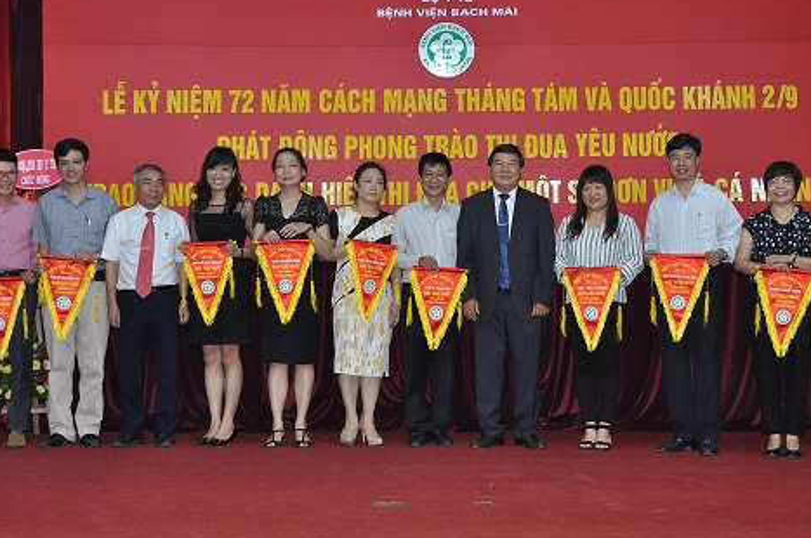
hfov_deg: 32.4
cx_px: 377
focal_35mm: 62
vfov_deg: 21.8
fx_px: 1395
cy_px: 243
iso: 800
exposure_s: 1/80
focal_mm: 36
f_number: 6.3
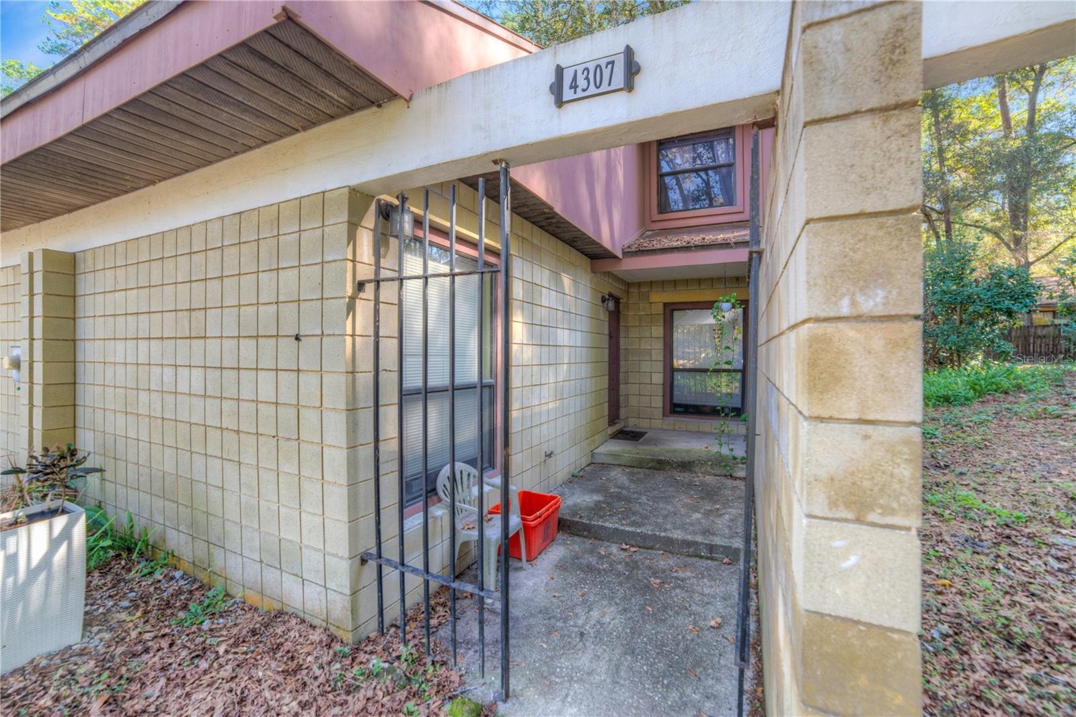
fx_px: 418
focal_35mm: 14
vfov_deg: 81.2
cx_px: 538
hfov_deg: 104.3
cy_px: 358
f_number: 7.1
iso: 100
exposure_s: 1/15
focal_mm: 14
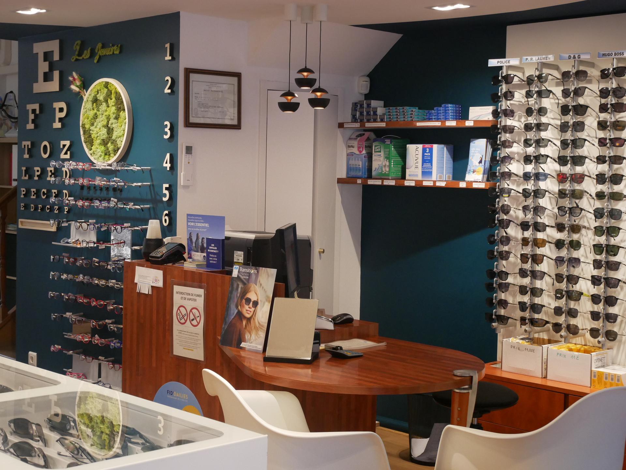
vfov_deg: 26.1
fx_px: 1013
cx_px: 313
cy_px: 235
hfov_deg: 34.3
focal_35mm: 56
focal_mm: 28
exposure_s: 1/60
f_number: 5.5
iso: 1250
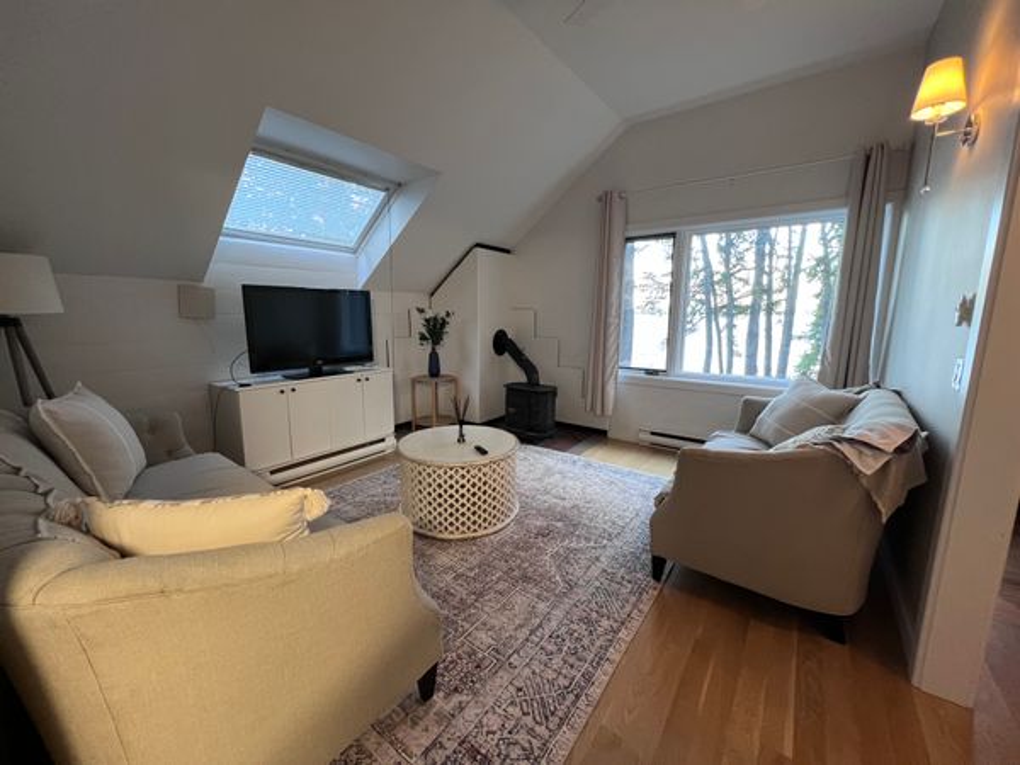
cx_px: 510
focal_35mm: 13
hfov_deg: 106.2
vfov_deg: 89.9
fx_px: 383
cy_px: 382
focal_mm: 1.57
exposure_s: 1/60
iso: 200
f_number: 1.8
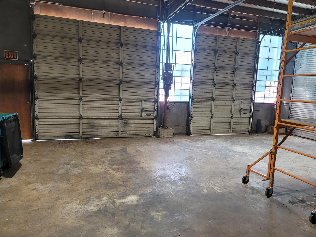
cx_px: 158
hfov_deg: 69.4
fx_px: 228
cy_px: 118
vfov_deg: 54.9
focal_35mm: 25
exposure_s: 1/120
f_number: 1.8
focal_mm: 7
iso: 100
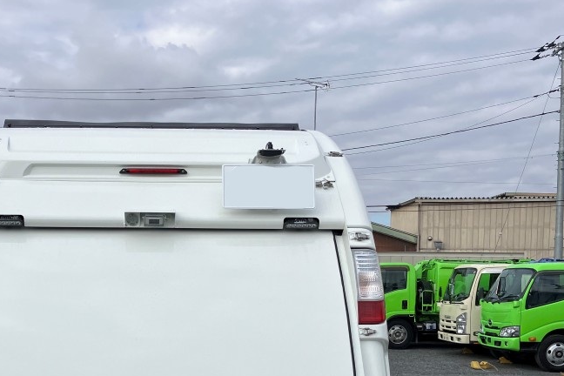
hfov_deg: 41.7
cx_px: 155
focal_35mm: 46
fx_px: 721
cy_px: 332
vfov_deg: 28.2
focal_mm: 3.99
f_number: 1.8
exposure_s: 1/2857
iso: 32
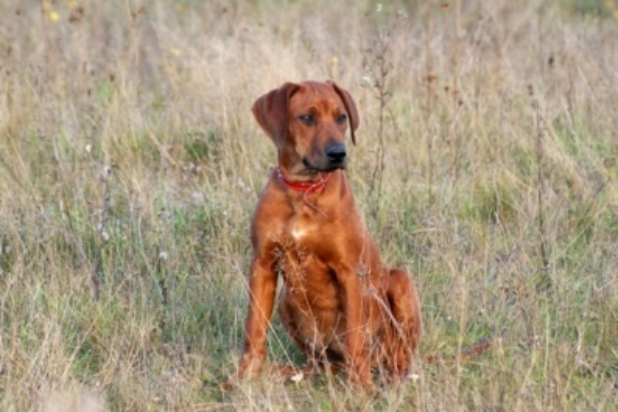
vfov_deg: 6.1
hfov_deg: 9.1
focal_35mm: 225
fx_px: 3864
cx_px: 309
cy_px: 206
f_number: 6.3
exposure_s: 1/160
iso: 400
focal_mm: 150
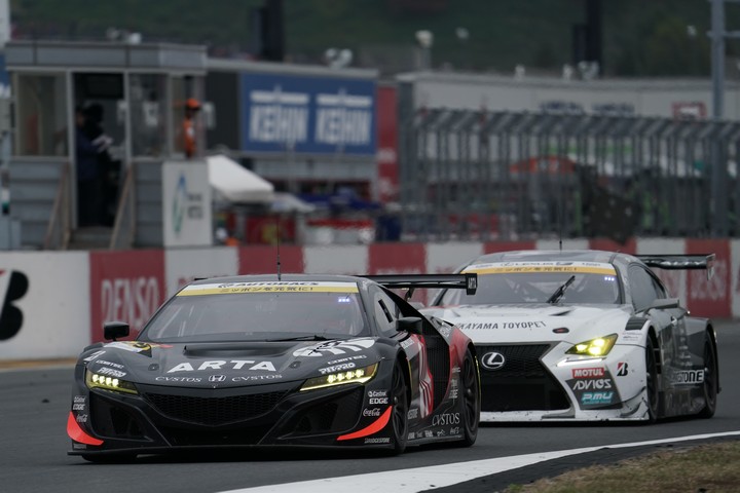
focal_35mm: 553
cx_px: 370
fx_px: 11366
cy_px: 246
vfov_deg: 2.5
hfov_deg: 3.7
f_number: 6.3
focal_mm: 553
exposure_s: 1/800
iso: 500
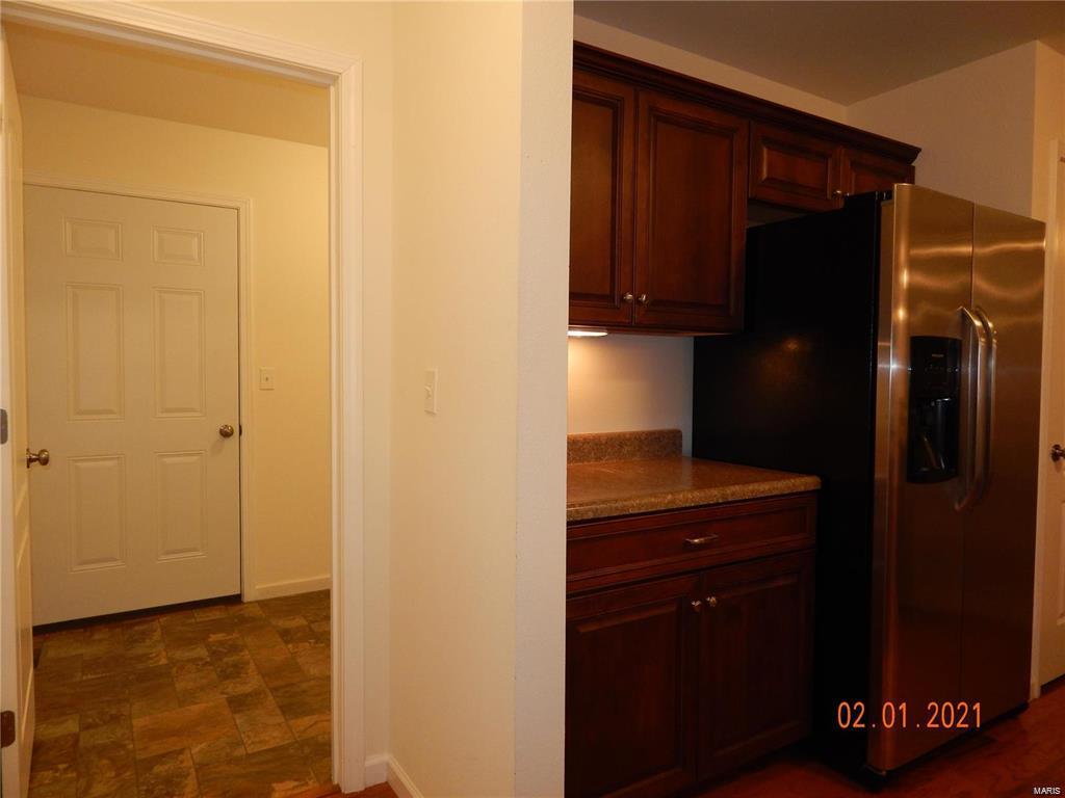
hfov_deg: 73.9
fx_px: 708
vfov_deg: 58.9
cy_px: 399
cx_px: 532
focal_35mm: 23
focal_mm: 4
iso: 200
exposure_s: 1/30
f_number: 3
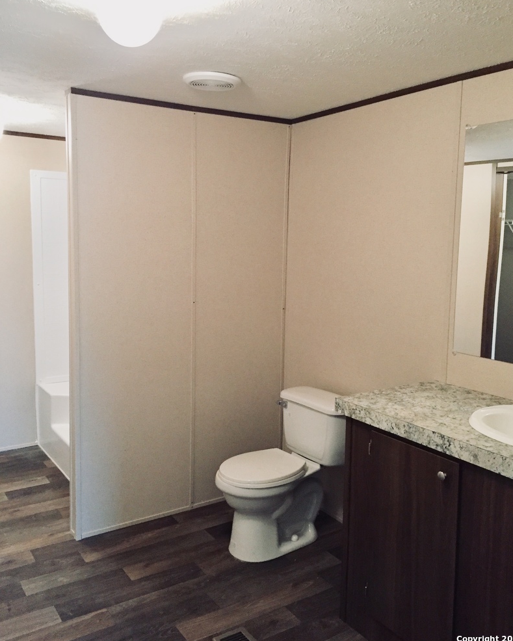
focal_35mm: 31
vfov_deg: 57.1
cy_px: 303
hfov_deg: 47.1
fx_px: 588
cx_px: 263
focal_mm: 4.15
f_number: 2.2
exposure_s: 1/30
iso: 160
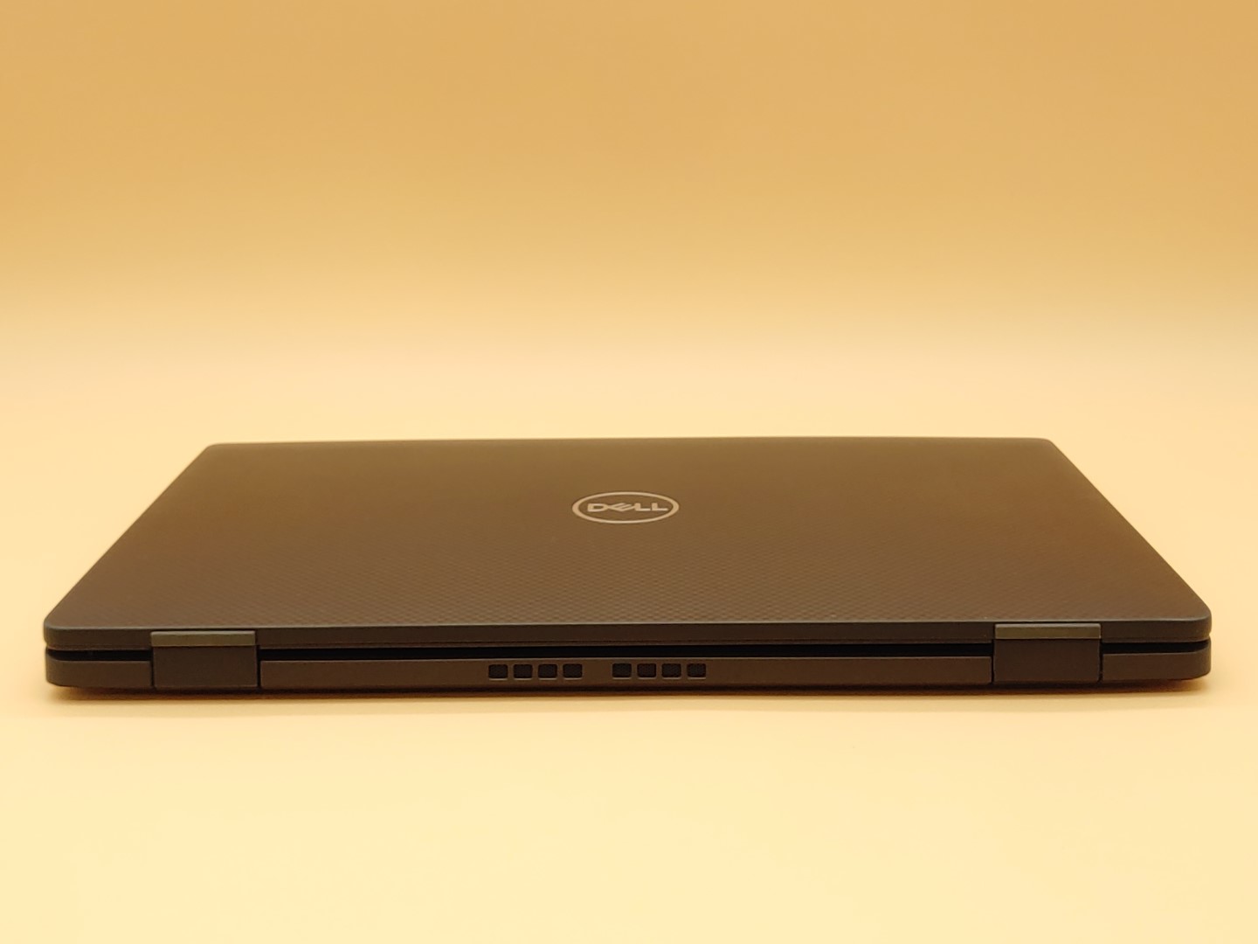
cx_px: 629
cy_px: 472
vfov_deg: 31.5
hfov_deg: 41.2
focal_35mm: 46
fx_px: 1672
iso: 50
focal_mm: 4.36
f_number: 1.8
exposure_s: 1/277
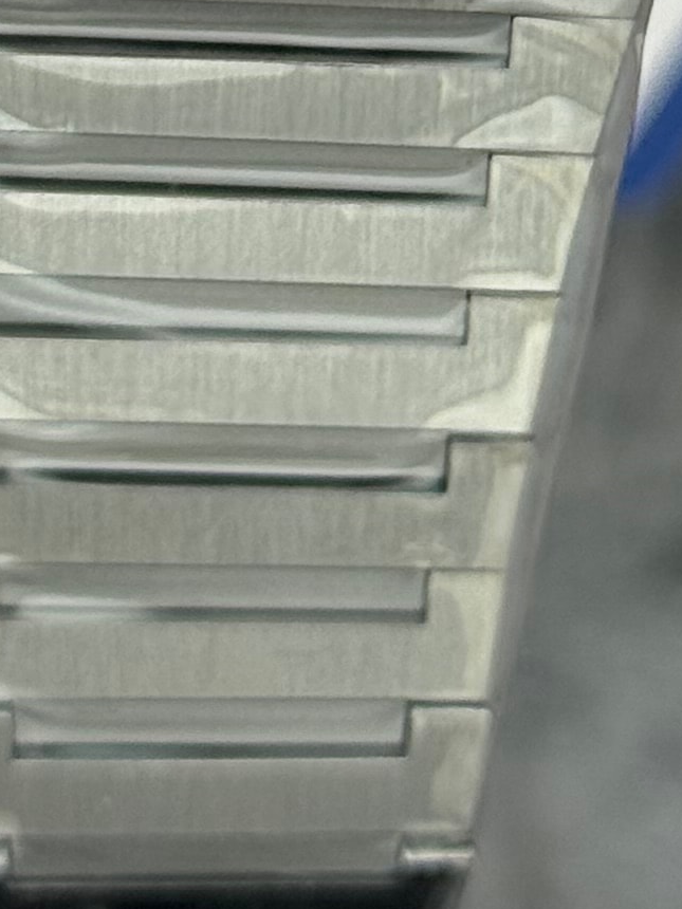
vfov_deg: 8.5
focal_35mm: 225
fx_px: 5911
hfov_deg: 6.6
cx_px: 307
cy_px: -657
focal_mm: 6.76
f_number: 1.78
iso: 80
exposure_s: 1/1055
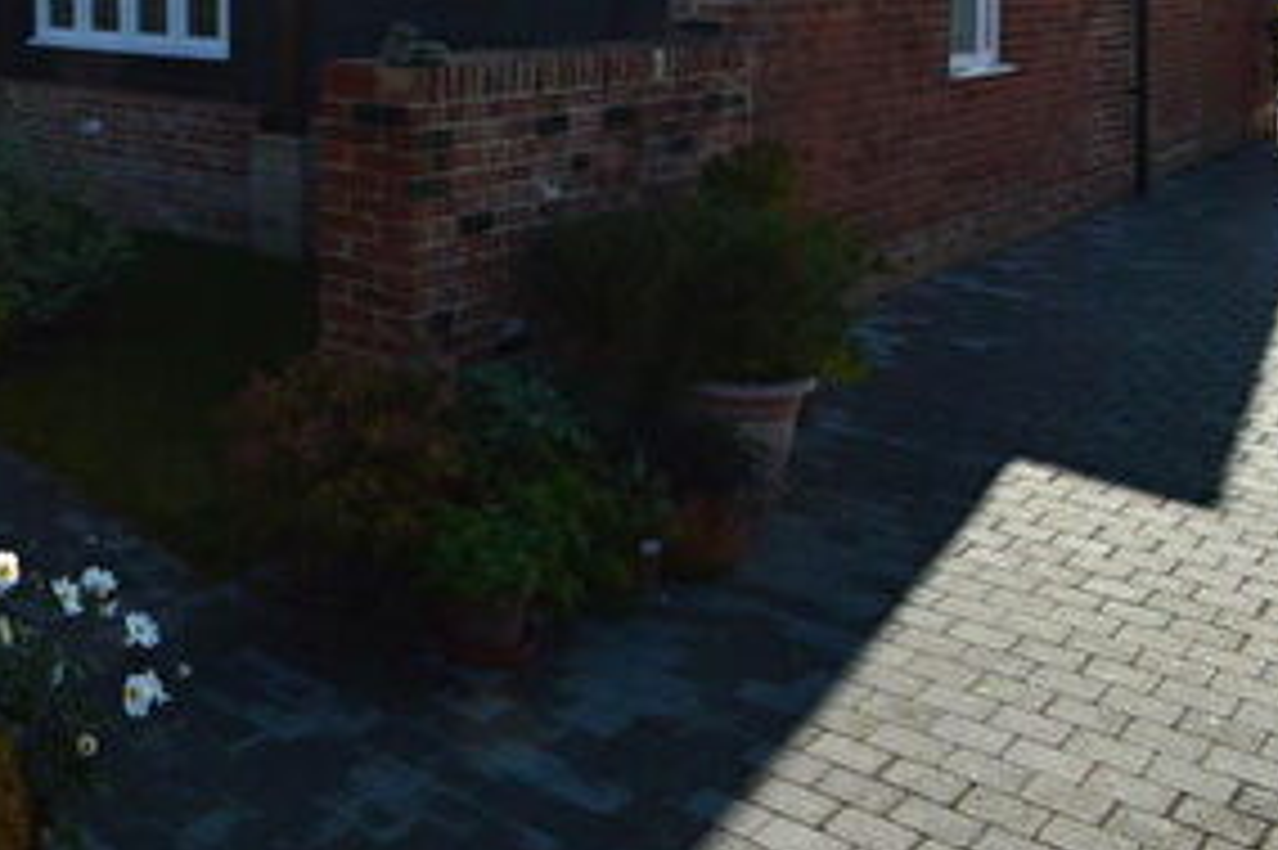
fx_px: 1313
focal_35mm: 37
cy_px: -72
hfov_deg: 43.6
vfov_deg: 32.0
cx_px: -32
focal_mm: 10
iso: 400
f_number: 11
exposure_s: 1/400
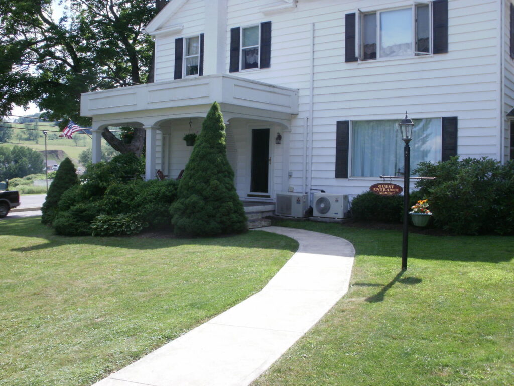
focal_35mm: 36
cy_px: 193
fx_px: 535
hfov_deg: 51.4
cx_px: 257
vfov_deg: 39.7
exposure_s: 1/250
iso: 100
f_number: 5.6
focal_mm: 6.3
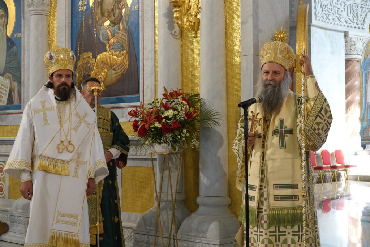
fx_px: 576
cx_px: 185
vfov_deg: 24.2
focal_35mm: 56
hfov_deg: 35.6
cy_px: 124
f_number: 3.5
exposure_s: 1/30
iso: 800
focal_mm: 20.49
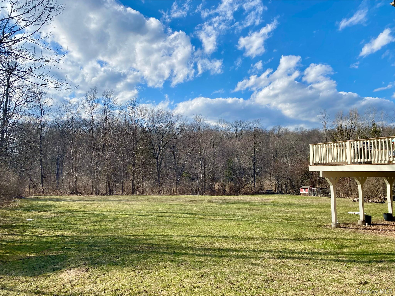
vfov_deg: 53.1
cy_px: 148
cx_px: 198
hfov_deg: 67.3
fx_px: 297
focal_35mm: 26
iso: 32
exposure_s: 1/3205
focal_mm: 4.25
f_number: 1.8
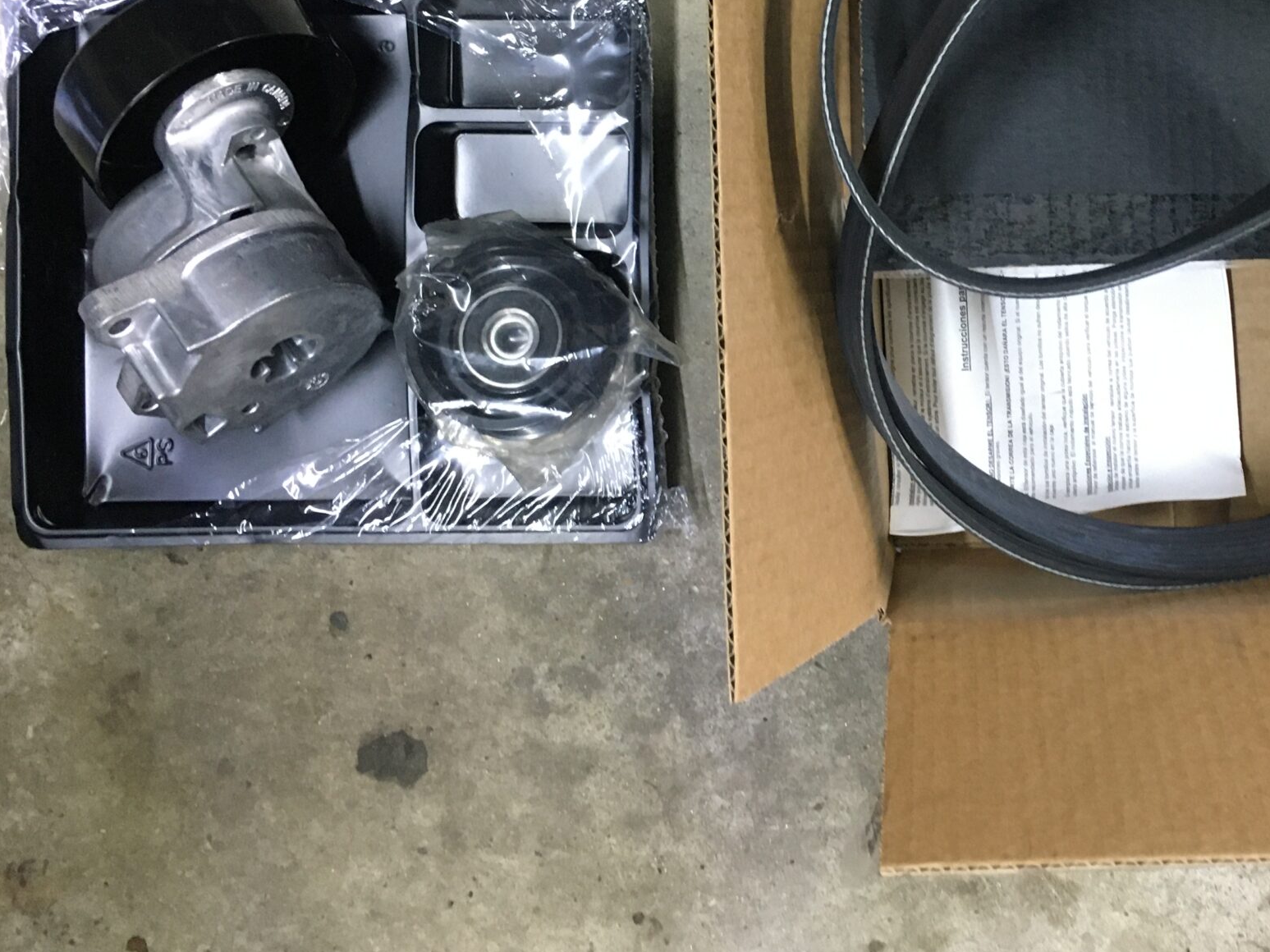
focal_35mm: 48
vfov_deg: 29.9
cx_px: 930
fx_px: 1761
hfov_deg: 38.8
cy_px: 260
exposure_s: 1/17
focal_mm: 4.15
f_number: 2.2
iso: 200
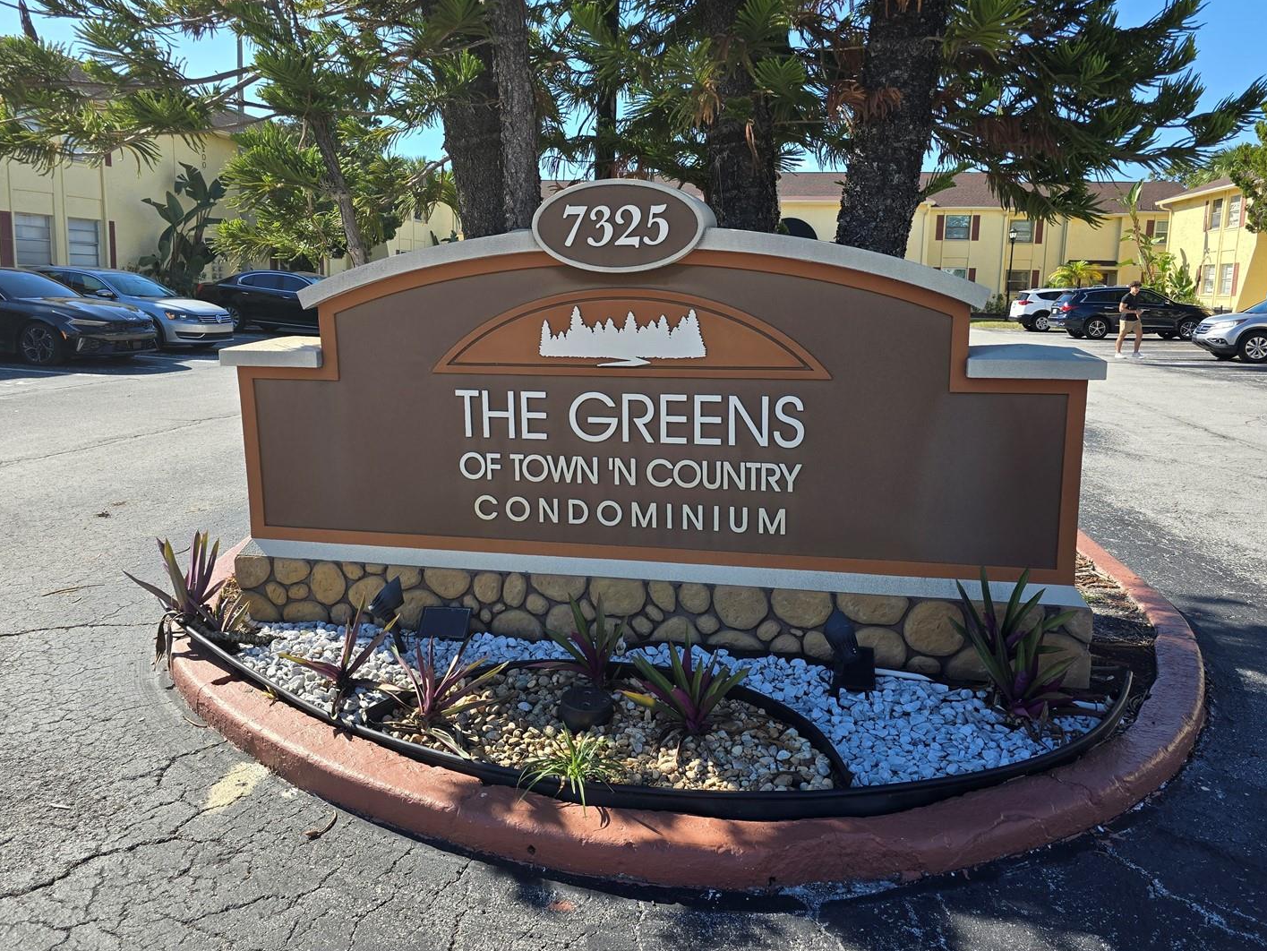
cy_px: 420
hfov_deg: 67.3
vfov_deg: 53.0
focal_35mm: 26
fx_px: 952
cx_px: 628
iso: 12
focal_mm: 6.3
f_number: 1.7
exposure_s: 1/368
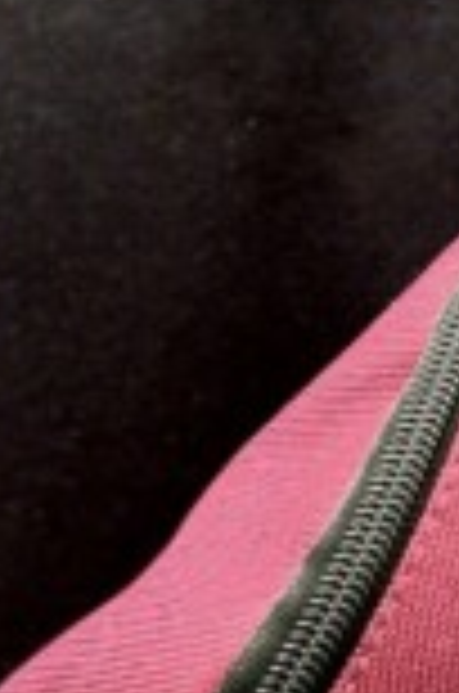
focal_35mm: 166
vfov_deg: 12.4
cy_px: 461
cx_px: 446
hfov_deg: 8.2
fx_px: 3189
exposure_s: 1/100
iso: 50
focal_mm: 5.4
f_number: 1.8
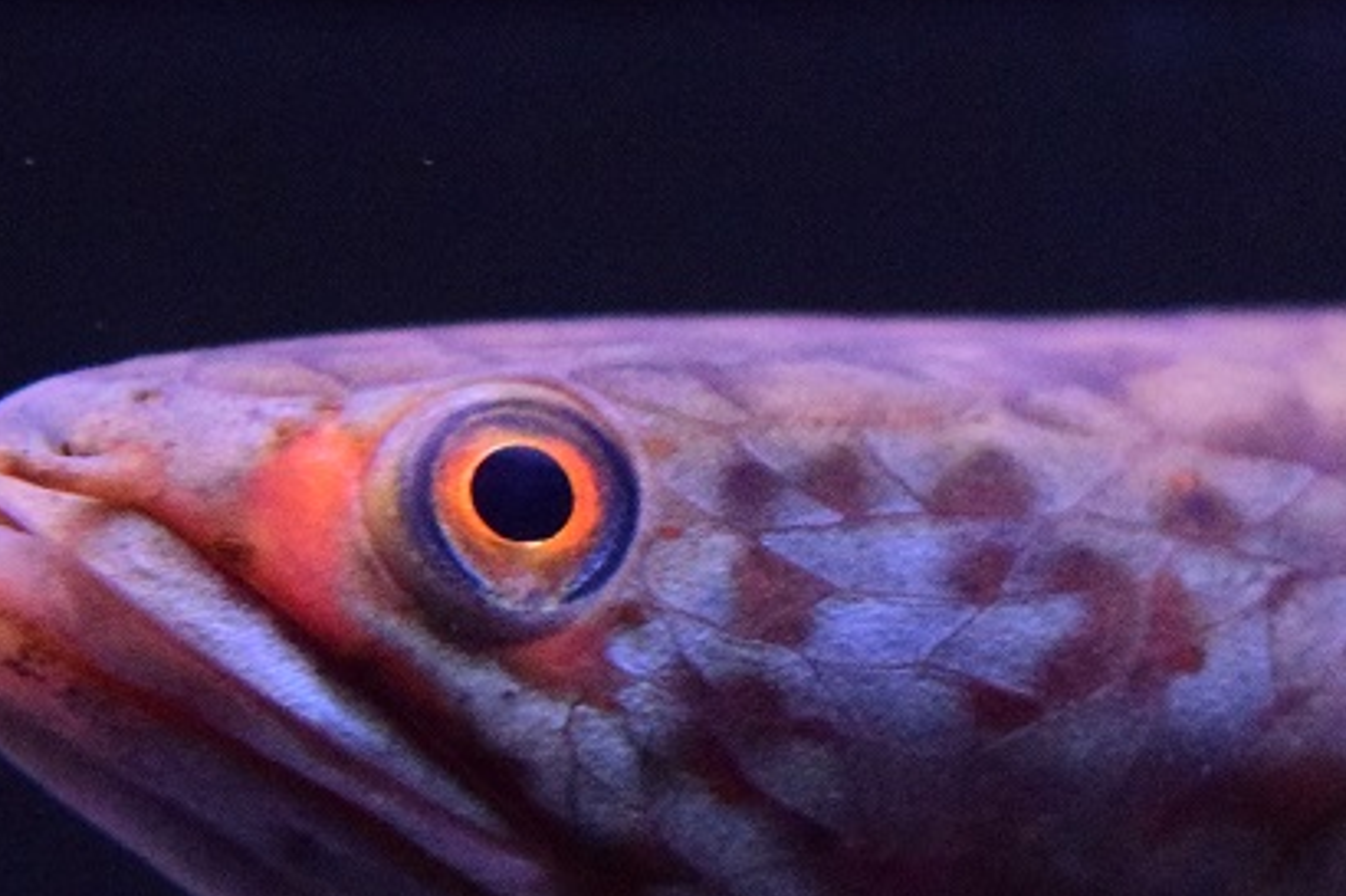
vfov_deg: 5.7
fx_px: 9024
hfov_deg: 8.5
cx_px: 1418
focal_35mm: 241
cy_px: 528
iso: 8000
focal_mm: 55
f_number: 8
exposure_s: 1/125
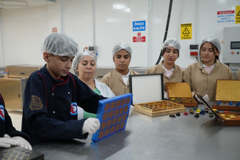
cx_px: 120
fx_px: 253
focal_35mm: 38
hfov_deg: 50.7
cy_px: 80
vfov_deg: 35.0
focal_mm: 38
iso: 1250
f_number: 4
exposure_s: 1/160
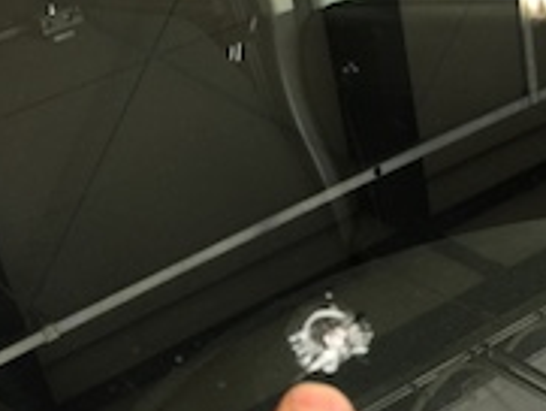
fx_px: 1215
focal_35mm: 77
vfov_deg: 18.9
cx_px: 275
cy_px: 348
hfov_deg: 25.3
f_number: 2.2
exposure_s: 1/40
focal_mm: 4.15
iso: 32
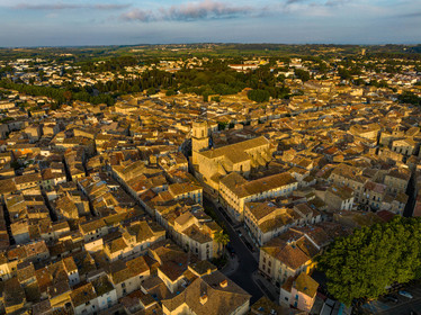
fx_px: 292
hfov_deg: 71.6
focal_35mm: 24
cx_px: 210
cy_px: 158
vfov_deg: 56.8
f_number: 8
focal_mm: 12.3
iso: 100
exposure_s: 1/120
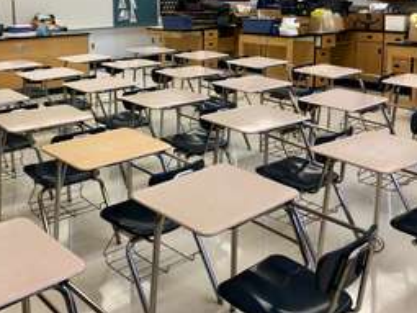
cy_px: 77
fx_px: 530
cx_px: 152
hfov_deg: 42.6
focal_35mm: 44
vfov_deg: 32.2
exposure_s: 1/30
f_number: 1.8
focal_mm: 4
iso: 32
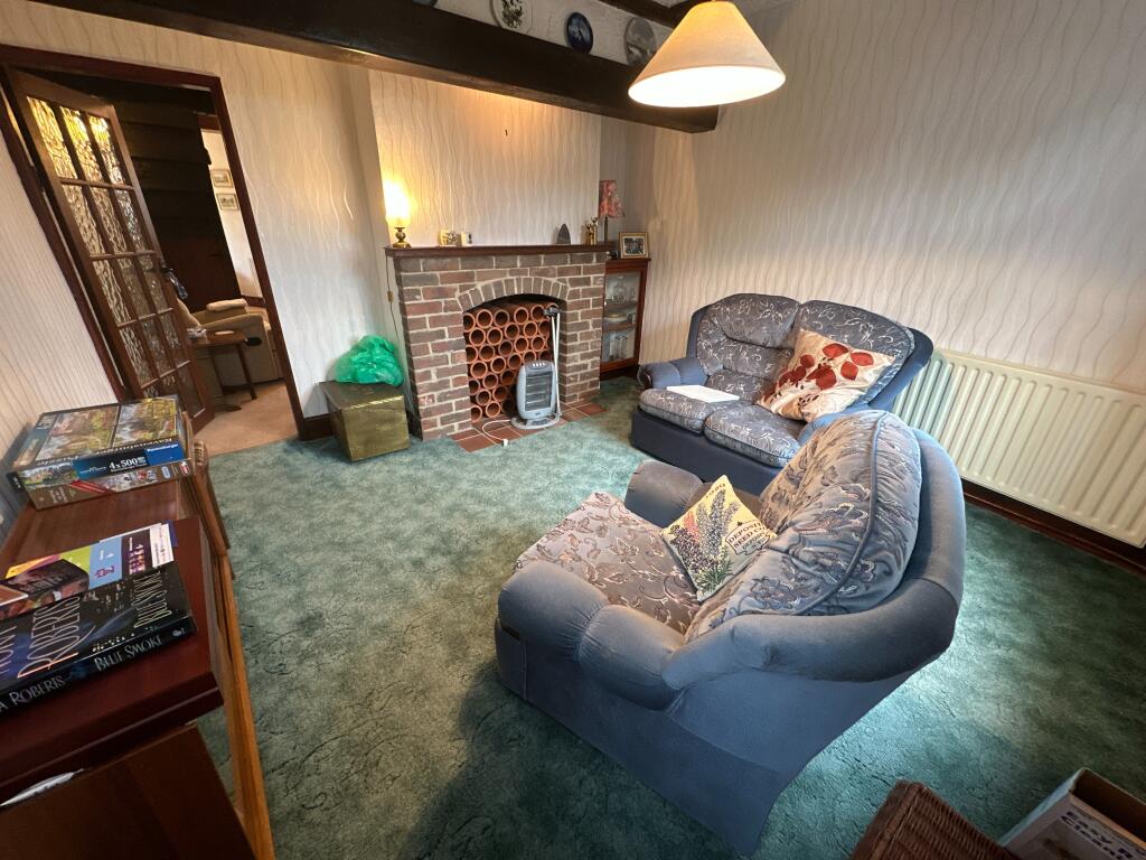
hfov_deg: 102.1
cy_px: 430
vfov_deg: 85.7
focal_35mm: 14
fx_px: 463
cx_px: 573
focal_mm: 2.22
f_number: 2.2
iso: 250
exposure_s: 1/50
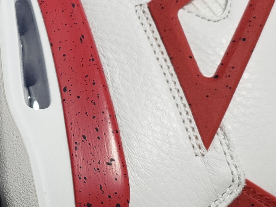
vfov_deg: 13.9
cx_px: -61
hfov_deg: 17.8
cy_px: -2
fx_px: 837
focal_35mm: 105
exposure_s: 1/537
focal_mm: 4.3
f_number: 1.5
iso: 50
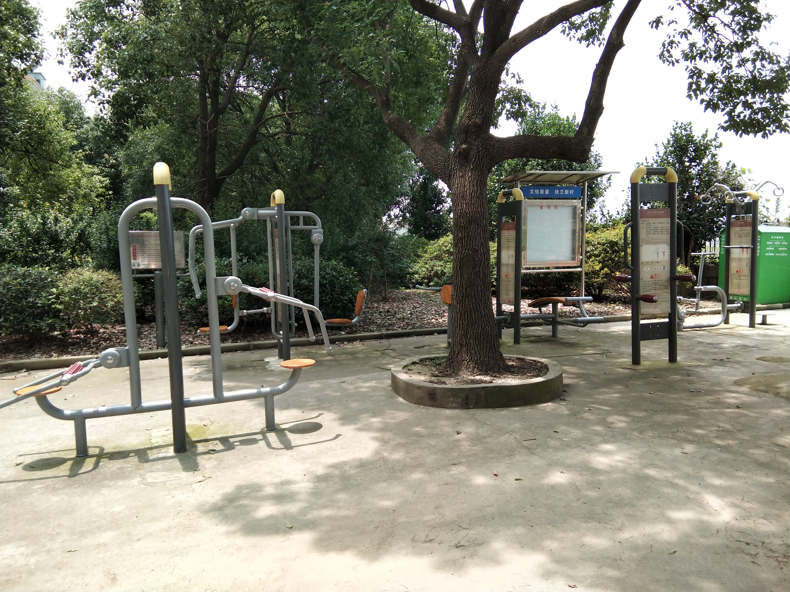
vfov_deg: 45.4
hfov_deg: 58.4
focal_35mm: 31
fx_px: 707
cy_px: 296
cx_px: 395
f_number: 2.2
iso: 50
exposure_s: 1/354
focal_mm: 3.69
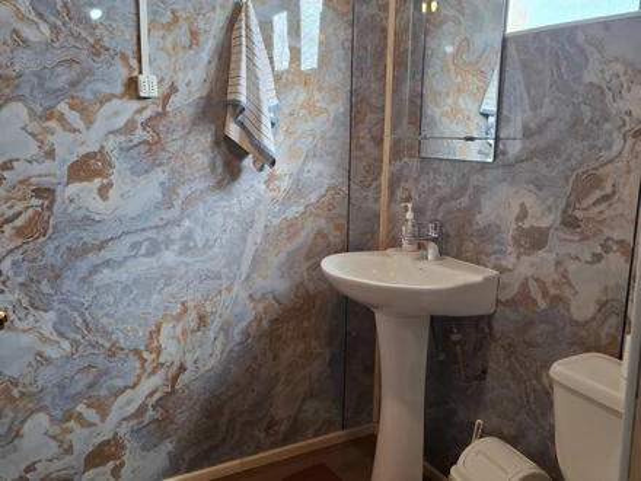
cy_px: 240
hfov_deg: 73.9
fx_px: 426
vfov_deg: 58.9
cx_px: 320
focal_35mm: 23
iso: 80
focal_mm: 5.54
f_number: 1.8
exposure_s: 1/100
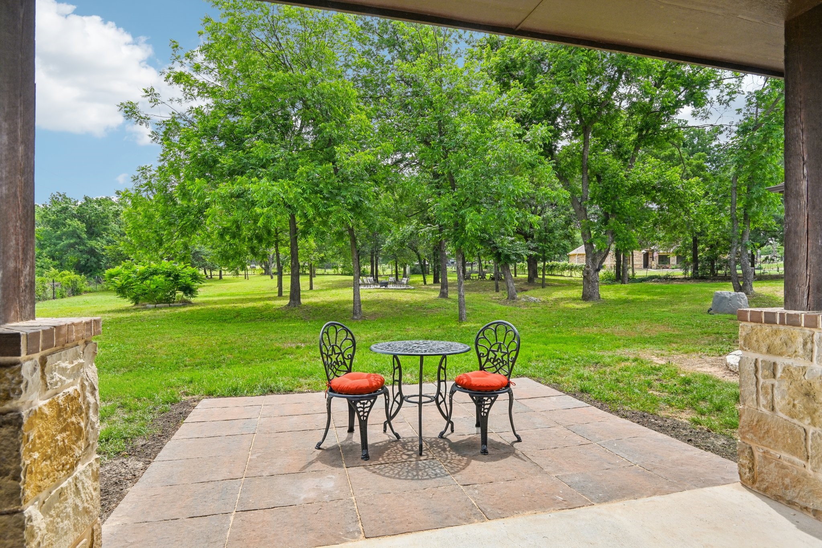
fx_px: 434
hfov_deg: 86.9
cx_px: 411
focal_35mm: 19
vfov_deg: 64.5
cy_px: 274
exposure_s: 1/640
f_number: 8
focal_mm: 19
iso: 400
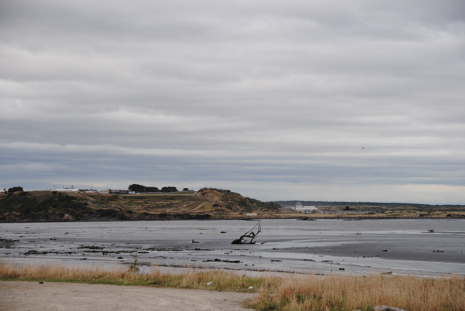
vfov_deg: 12.2
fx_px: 1455
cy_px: 156
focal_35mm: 112
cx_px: 232
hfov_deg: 18.2
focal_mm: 75
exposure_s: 1/500
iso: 160
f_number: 5.6
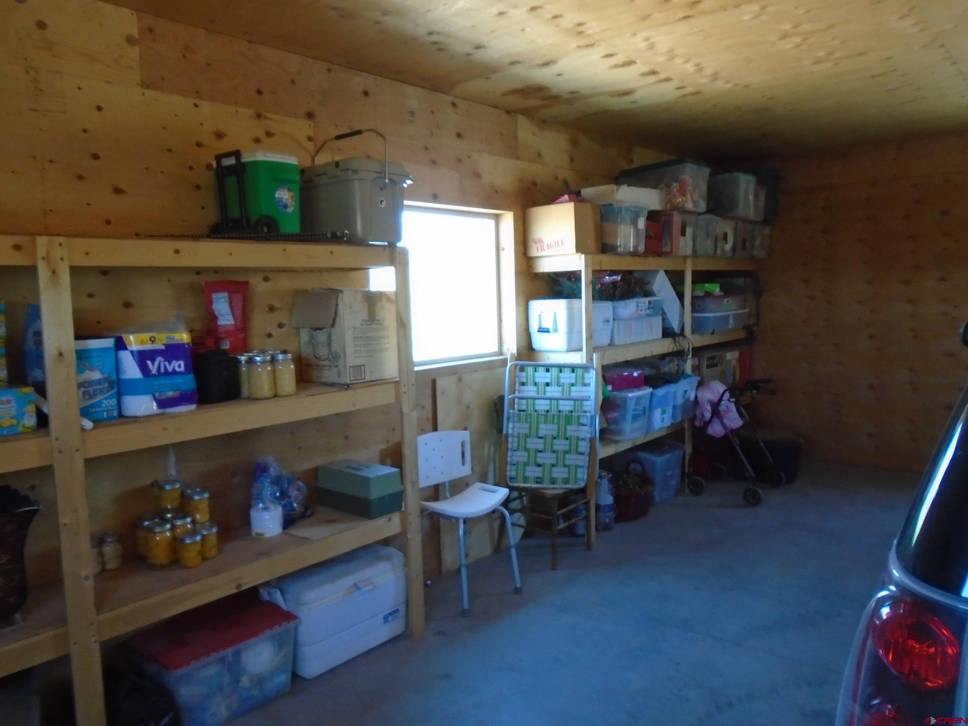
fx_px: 727
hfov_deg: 67.3
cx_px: 484
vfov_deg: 53.1
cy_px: 363
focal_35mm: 26
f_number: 3.2
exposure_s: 1/30
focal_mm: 4.6
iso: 320
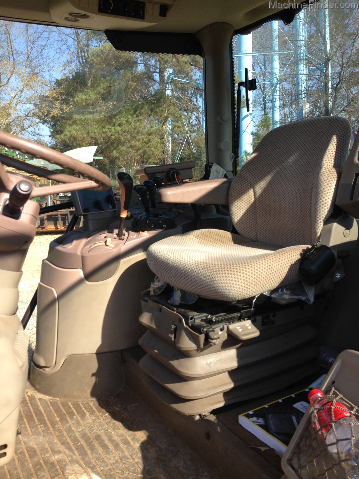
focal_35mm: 33
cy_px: 240
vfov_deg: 55.4
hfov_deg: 42.9
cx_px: 180
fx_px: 456
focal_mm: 4.12
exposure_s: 1/511
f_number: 2.4
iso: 50
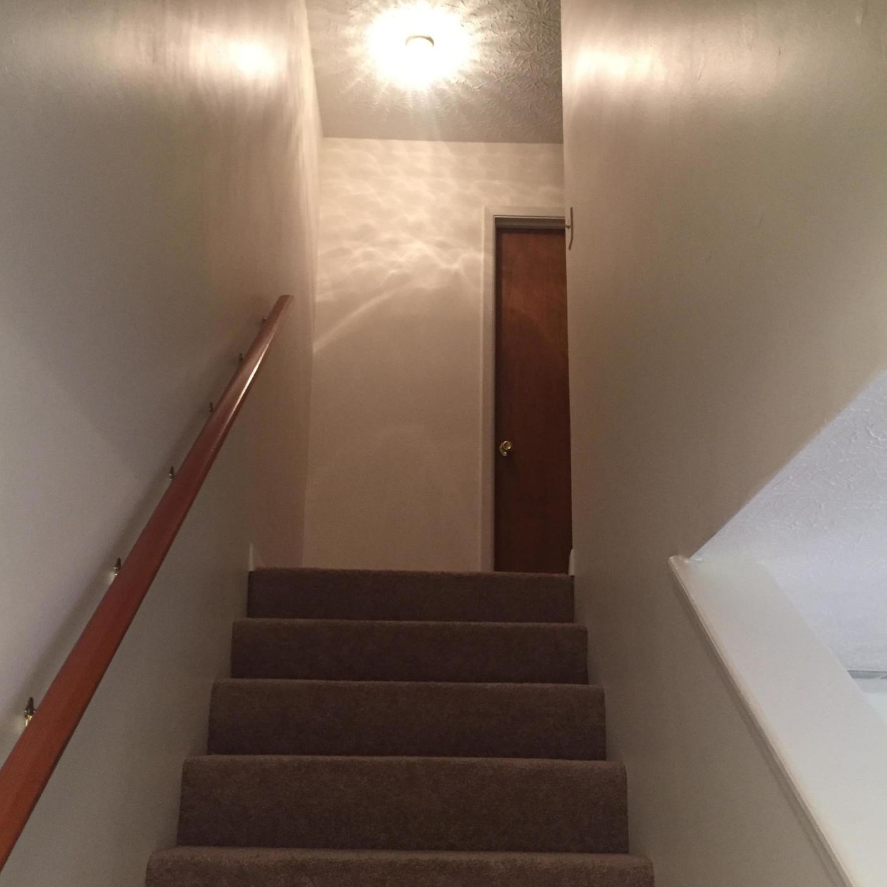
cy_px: 504
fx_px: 1044
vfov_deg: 45.9
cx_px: 439
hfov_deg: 46.0
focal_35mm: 36
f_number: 2.2
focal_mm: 4.15
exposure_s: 1/30
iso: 160
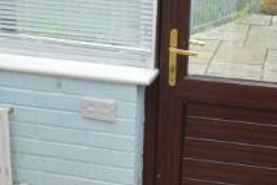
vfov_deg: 18.9
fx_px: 554
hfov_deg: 27.9
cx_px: 178
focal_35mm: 72
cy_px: 107
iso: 400
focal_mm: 10
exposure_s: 1/60
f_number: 8
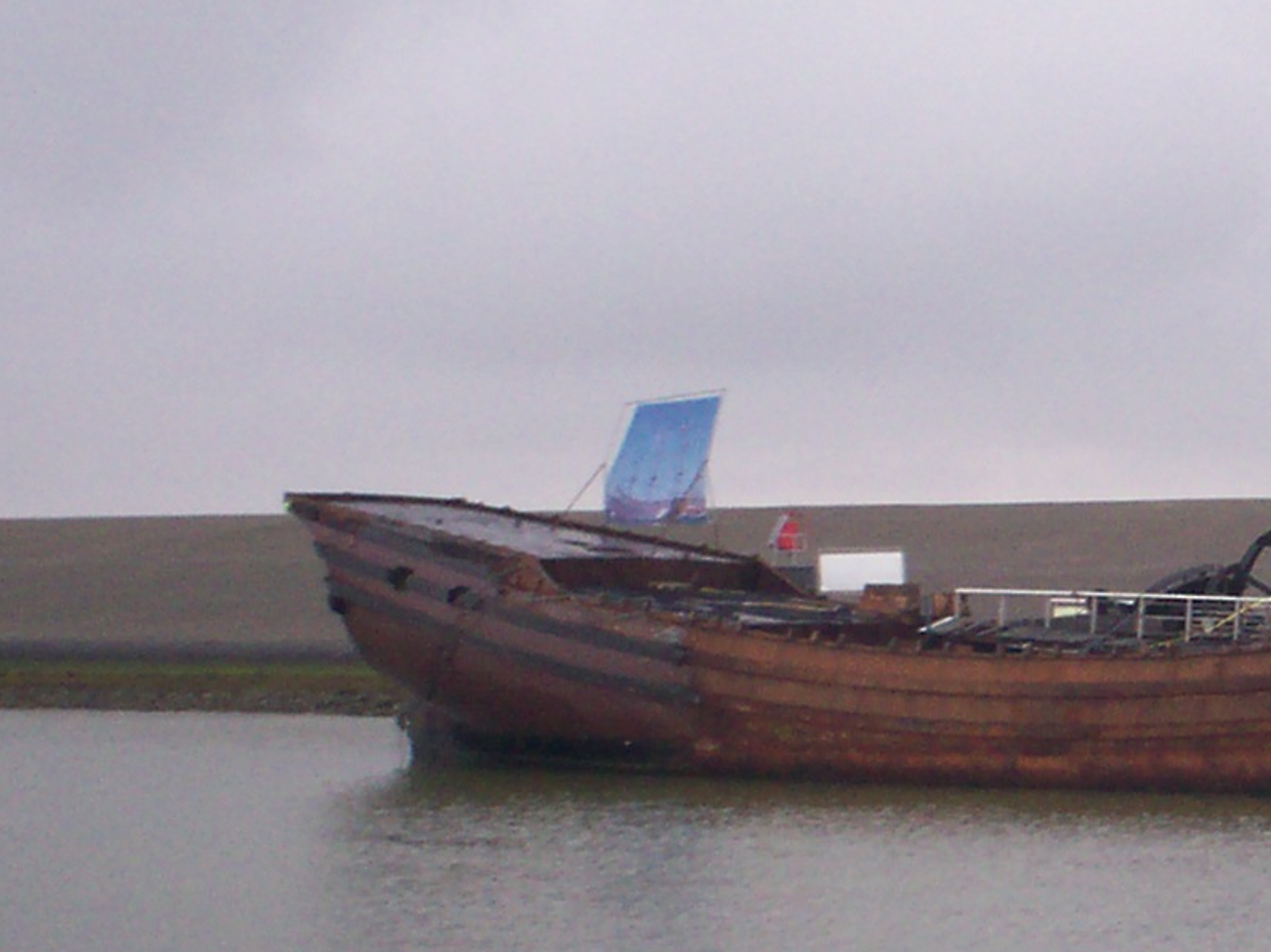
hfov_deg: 16.5
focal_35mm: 117
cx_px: 1252
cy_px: 545
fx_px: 4294
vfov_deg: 12.6
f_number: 4.5
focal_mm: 6
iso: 100
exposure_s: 1/159
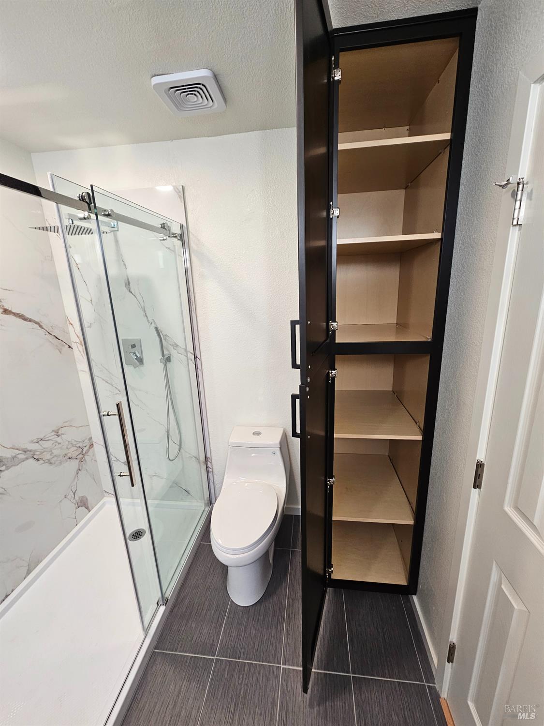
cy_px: 363
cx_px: 272
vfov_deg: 106.2
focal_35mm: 13
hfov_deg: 89.9
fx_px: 272
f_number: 2.2
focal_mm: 2.2
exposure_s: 1/60
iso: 160
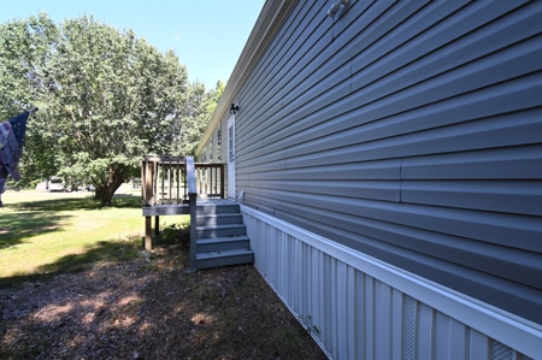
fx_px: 226
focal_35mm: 15
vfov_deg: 77.2
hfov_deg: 100.5
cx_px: 271
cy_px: 180
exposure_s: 1/250
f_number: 4.5
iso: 220
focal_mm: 10
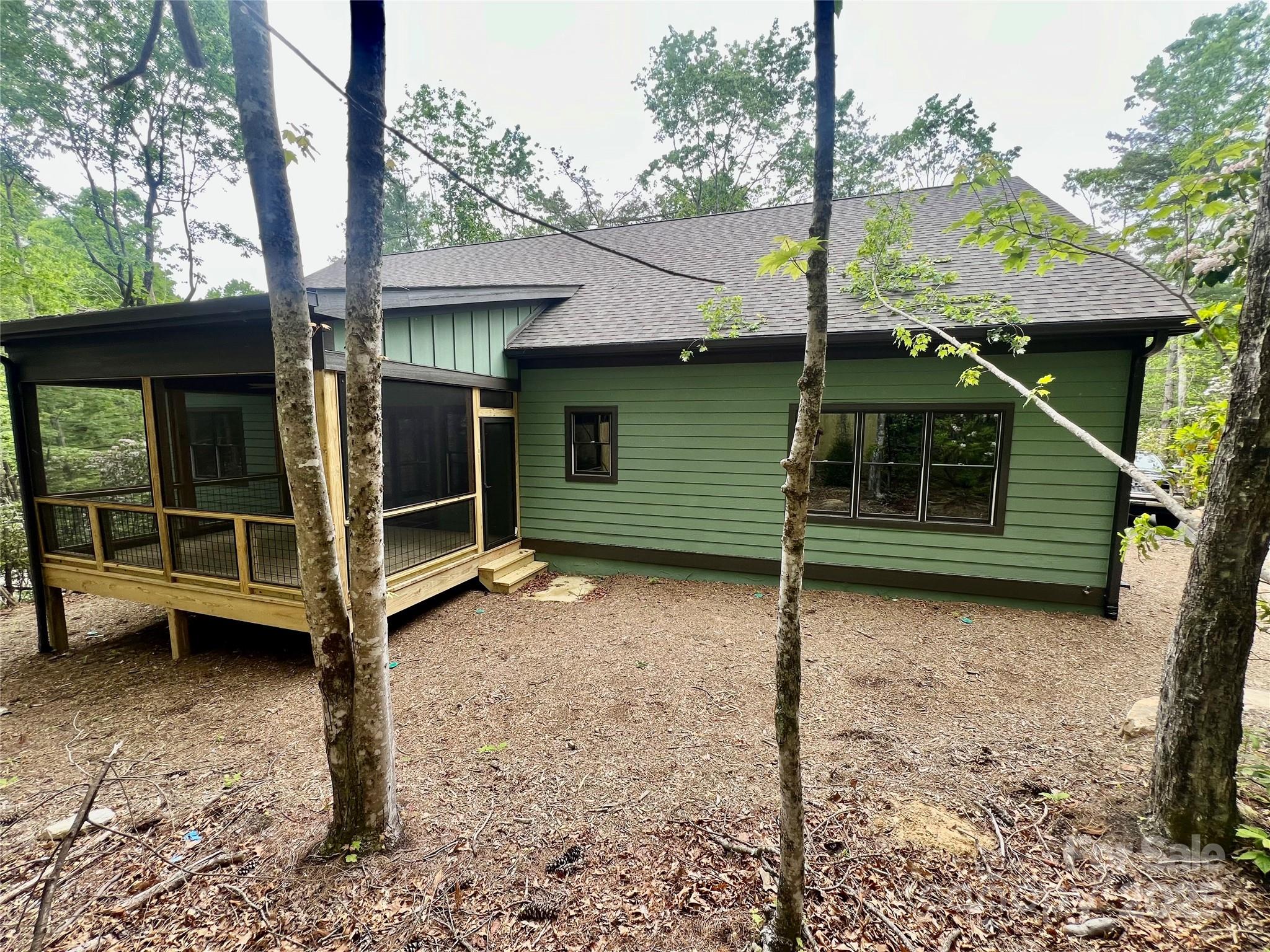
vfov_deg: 89.9
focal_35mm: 13
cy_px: 476
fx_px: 477
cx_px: 635
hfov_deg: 106.2
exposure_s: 1/110
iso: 32
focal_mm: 1.57
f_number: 1.8
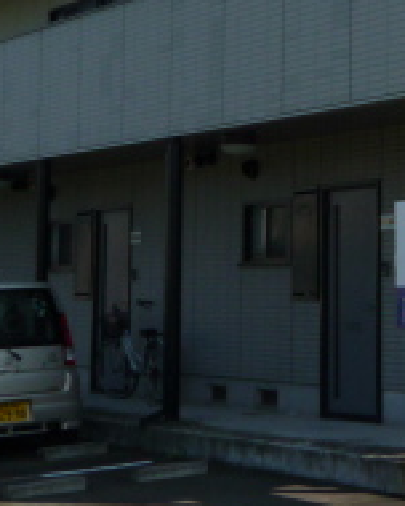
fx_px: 1528
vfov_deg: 18.7
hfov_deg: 14.7
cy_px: 138
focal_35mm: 102
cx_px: 461
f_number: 4
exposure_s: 1/800
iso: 100
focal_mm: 4.4
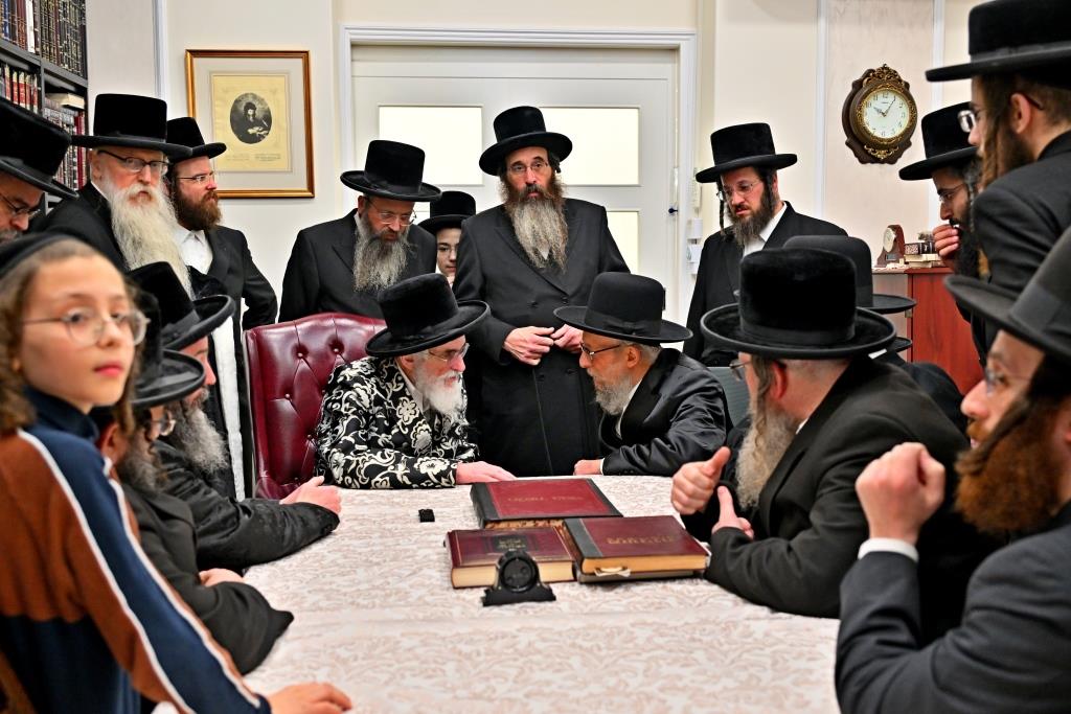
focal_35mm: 37
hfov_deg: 51.9
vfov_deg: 36.0
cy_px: 357
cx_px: 536
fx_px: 1101
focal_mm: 37
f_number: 4
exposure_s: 1/160
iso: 1000
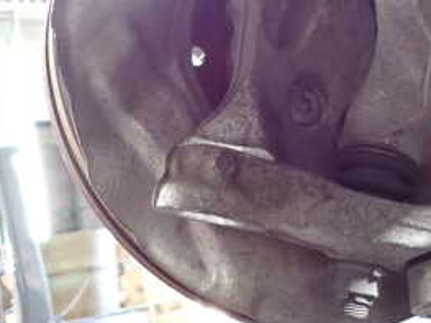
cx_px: 364
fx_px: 709
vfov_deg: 24.7
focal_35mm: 57
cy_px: 15
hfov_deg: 32.6
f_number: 2
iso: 320
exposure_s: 1/30
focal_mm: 4.5
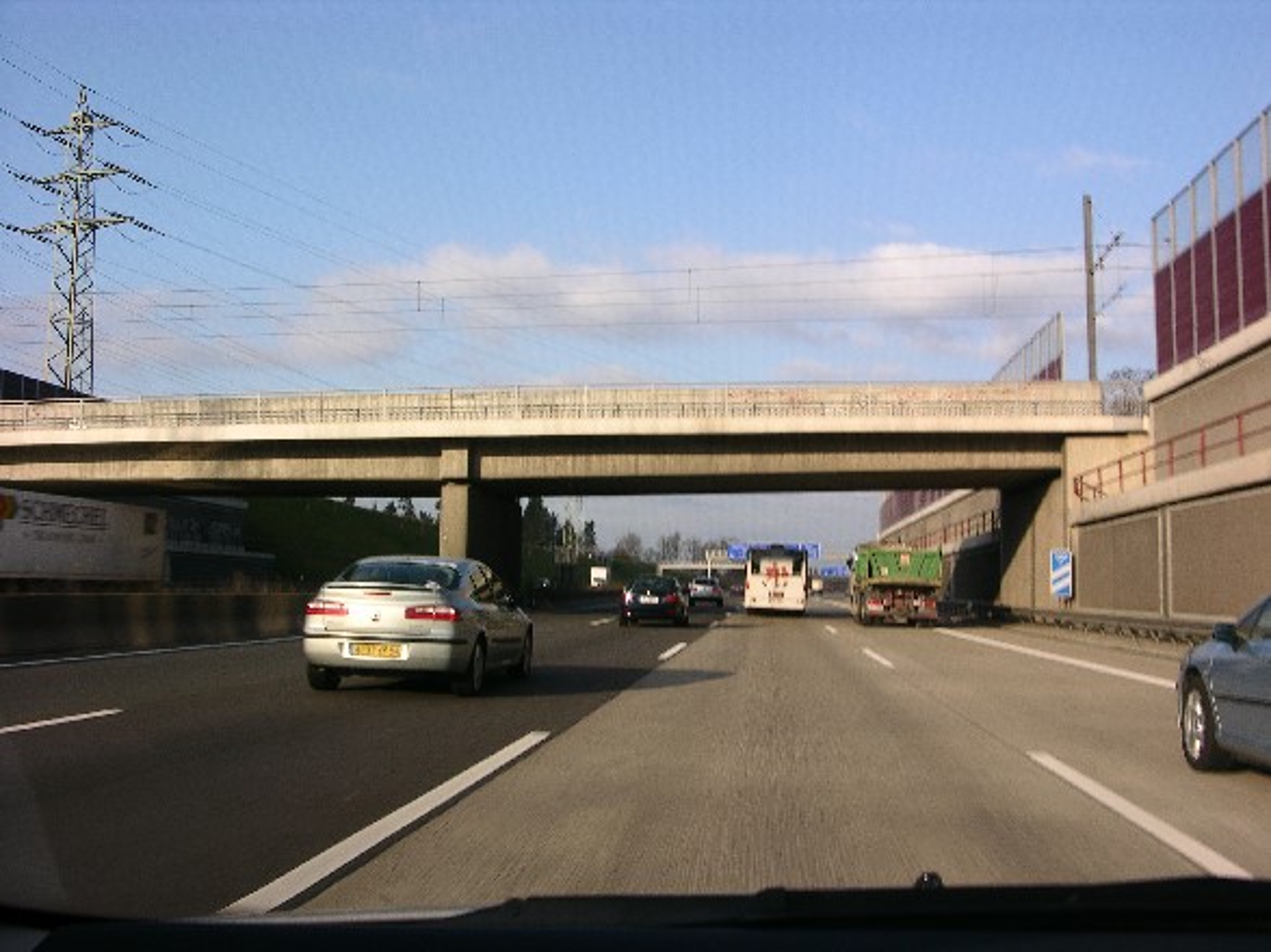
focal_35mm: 37
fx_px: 1358
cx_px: 636
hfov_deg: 50.1
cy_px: 476
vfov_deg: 38.7
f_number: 7.2
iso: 50
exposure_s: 1/97.7
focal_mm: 9.5
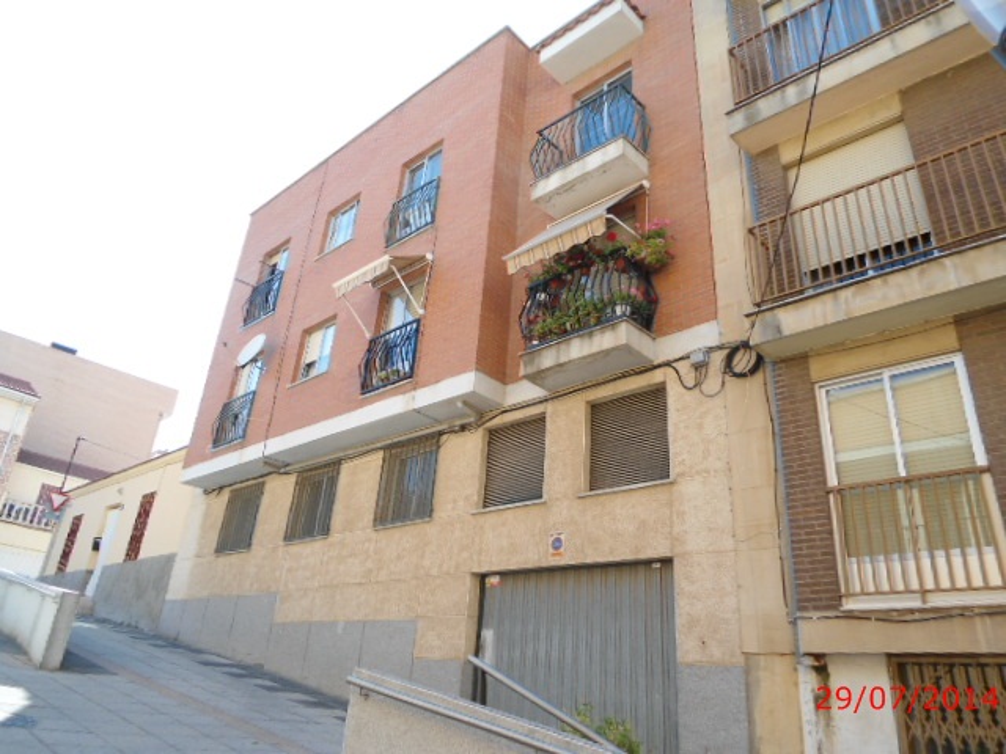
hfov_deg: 67.3
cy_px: 377
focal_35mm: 26
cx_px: 503
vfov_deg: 53.1
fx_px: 756
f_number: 2.8
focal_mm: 4.7
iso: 80
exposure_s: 1/250
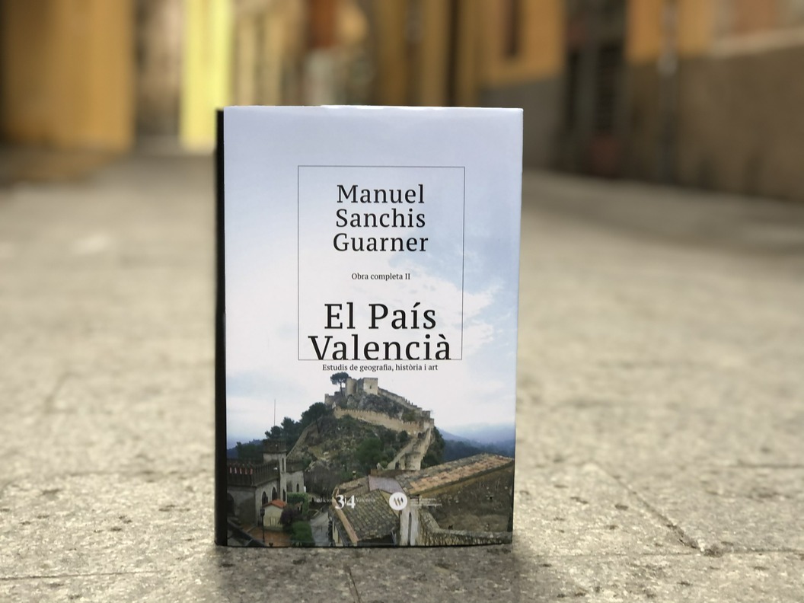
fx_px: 1324
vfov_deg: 25.7
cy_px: 302
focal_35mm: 57
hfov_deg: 33.8
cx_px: 402
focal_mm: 6.6
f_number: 2.8
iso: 20
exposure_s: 1/30
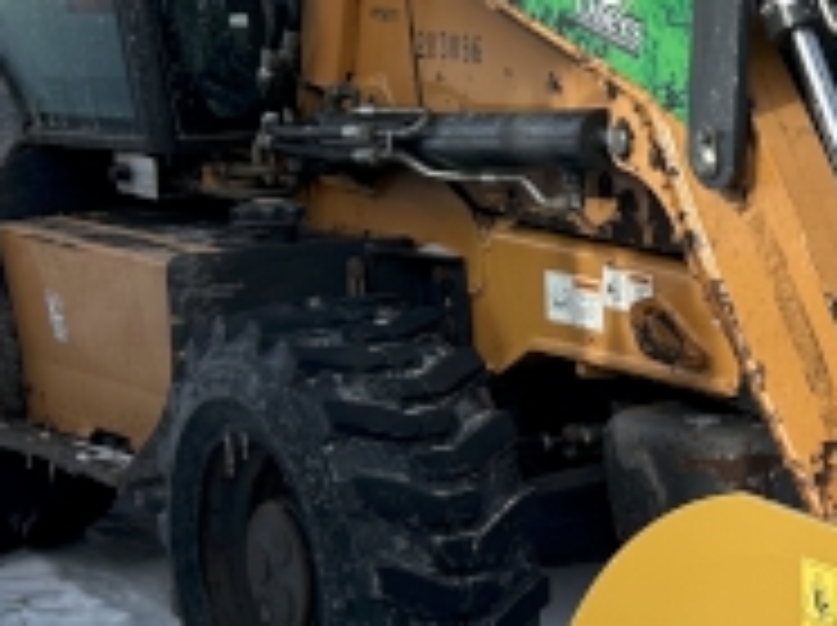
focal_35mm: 112
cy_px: 324
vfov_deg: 13.2
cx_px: 1071
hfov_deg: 16.7
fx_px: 2705
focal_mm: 5.7
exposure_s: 1/3165
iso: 50
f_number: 1.5
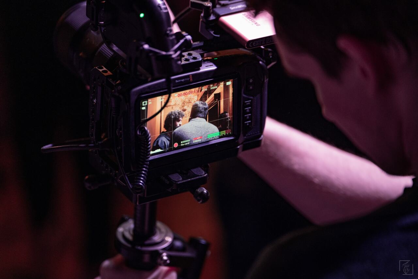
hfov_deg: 13.7
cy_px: 140
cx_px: 209
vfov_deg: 9.1
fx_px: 1741
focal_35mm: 150
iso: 4000
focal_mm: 150
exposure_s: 1/200
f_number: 2.8
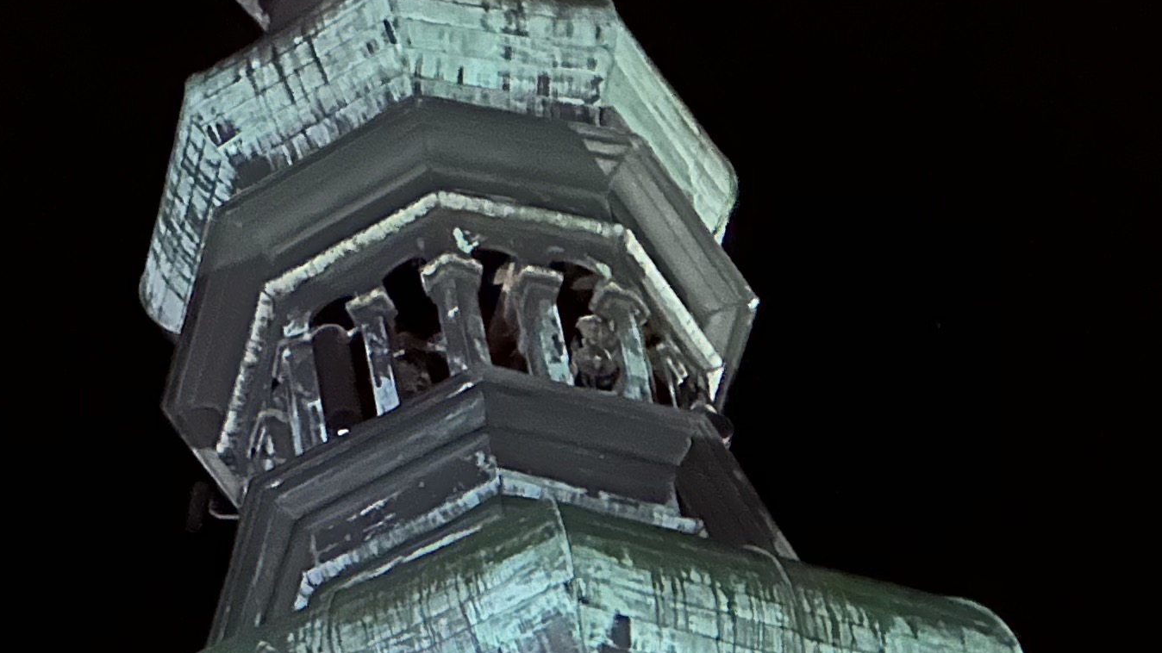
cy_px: 533
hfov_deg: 8.6
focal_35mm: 251
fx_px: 7733
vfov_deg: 4.8
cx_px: 228
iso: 1250
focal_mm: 9
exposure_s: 1/8
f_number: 2.8
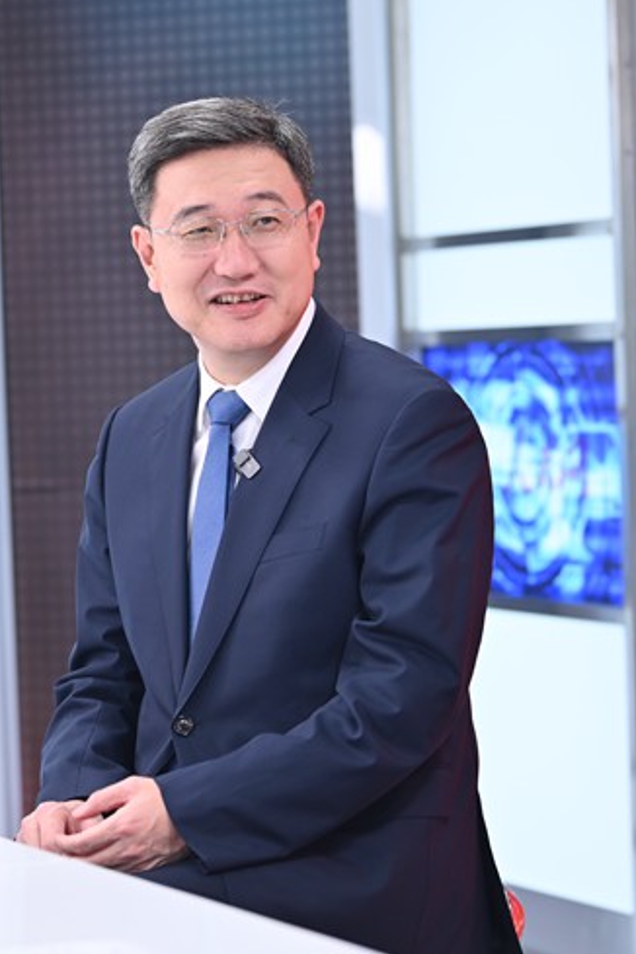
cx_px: 388
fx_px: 3683
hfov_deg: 9.9
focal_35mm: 139
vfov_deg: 14.8
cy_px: 443
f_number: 2.8
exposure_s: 1/160
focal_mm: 85
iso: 400
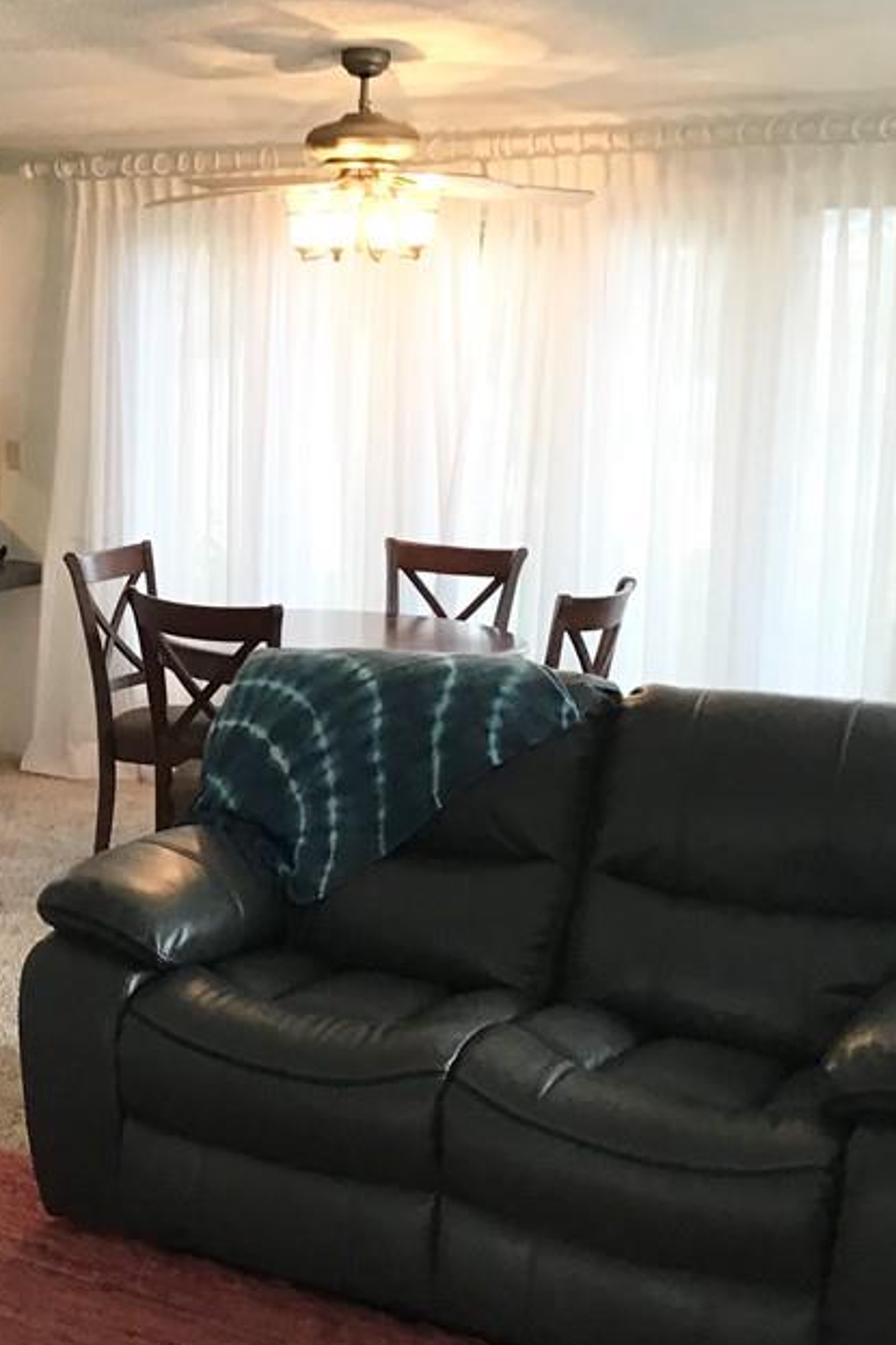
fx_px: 1980
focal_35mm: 53
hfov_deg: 24.6
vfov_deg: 37.5
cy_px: 583
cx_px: 54
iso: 100
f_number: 2.4
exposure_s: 1/30
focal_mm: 3.3
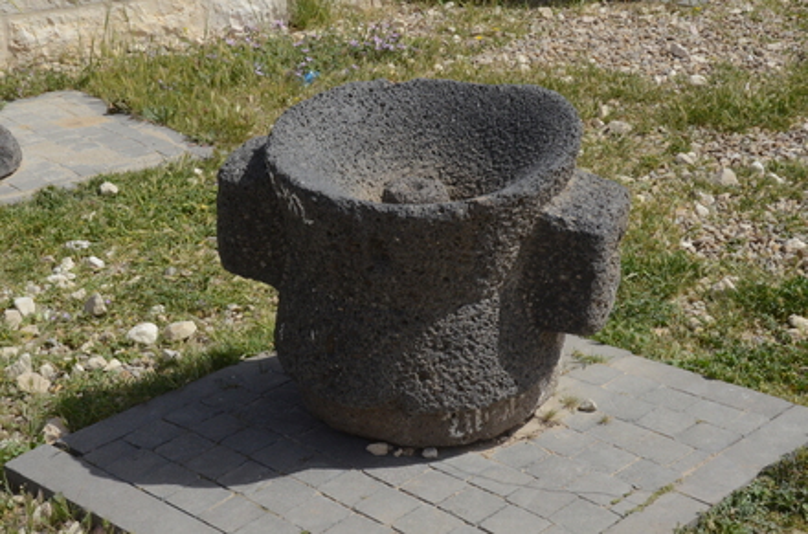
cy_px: 267
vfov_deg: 20.5
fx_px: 1478
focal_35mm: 66
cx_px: 404
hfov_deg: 30.6
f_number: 18
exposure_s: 1/1250
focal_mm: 44
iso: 1250
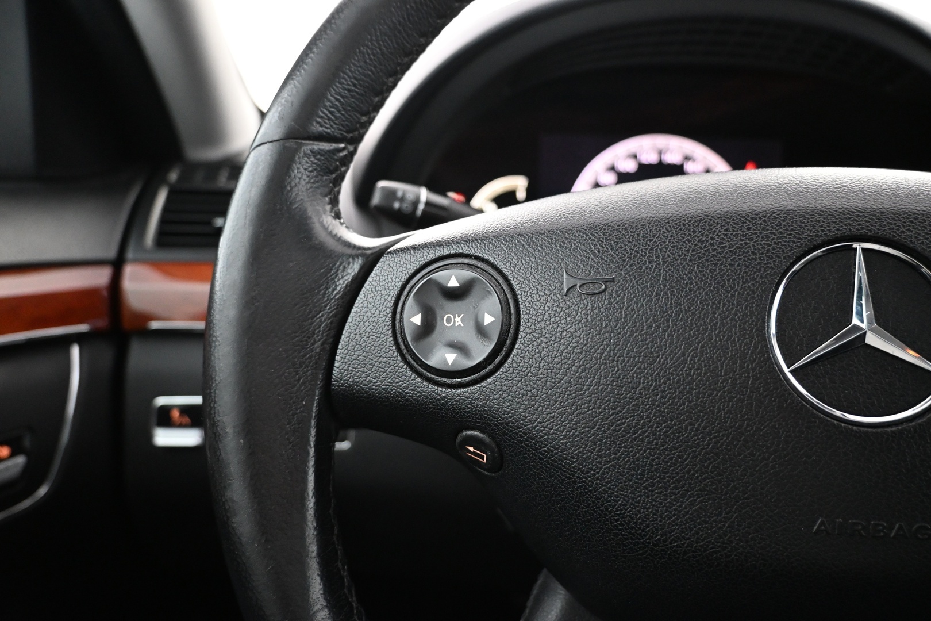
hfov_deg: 70.4
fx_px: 659
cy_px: 310
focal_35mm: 26
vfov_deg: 50.4
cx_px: 466
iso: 3600
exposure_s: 1/25
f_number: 3.5
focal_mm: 17
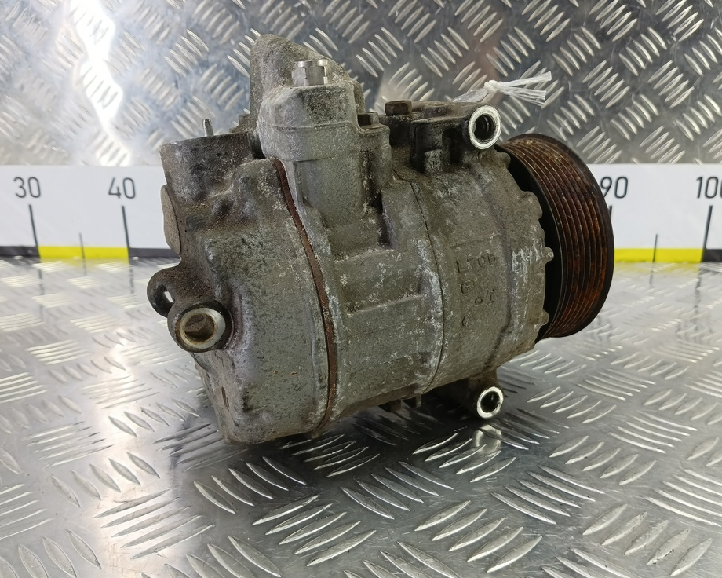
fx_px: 534
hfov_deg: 68.1
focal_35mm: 25
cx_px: 371
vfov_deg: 56.8
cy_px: 298
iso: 174
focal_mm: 4.11
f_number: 1.6
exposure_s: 1/50
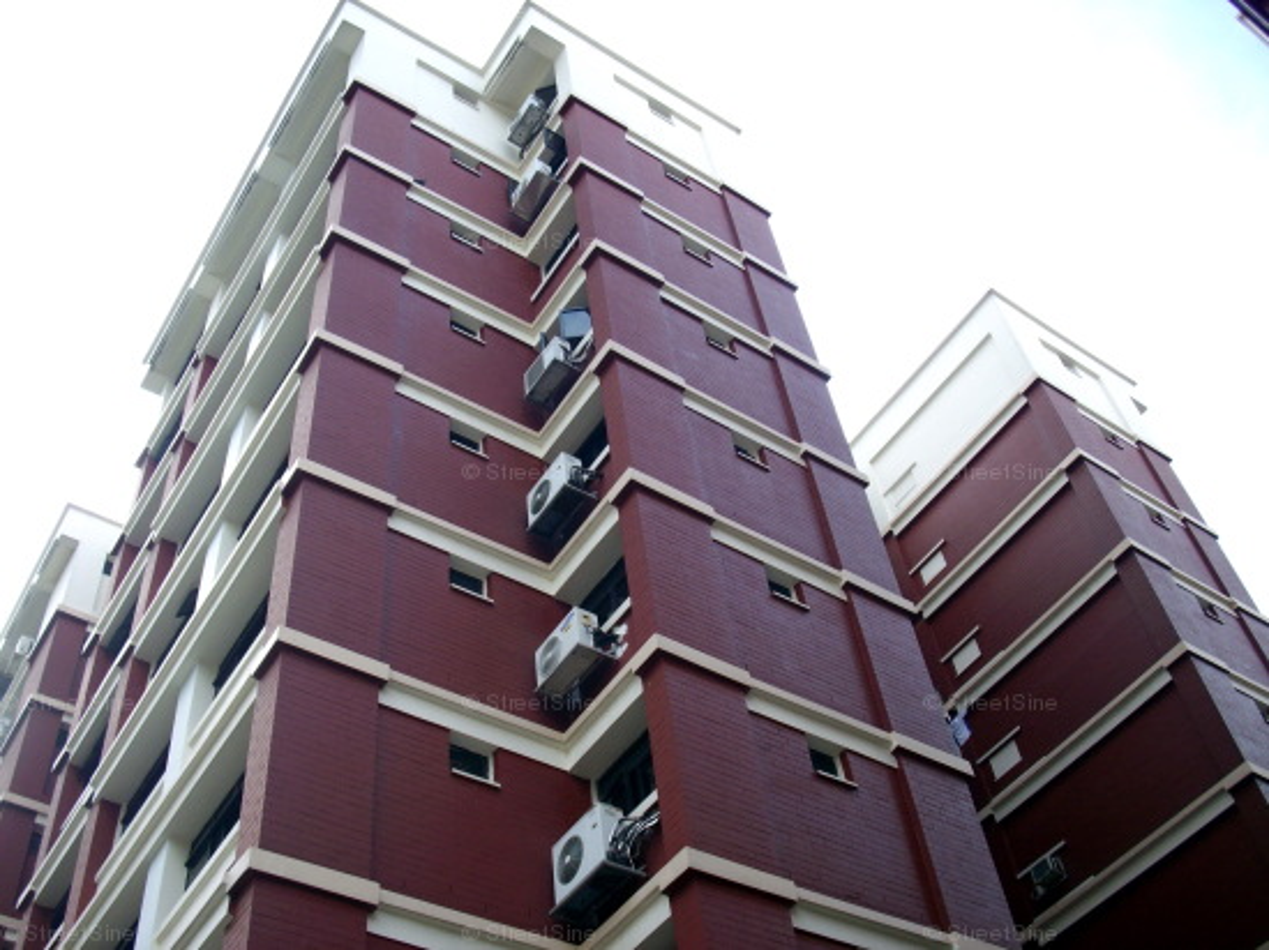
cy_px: 475
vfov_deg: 38.6
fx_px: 1356
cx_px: 634
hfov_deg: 50.2
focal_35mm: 37
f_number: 2.8
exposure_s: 1/200
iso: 80
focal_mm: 6.2
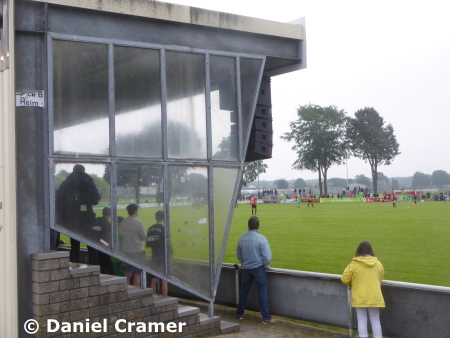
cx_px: 225
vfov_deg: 36.0
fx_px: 520
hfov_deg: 46.8
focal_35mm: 40
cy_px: 169
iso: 160
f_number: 6.3
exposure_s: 1/60
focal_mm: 7.2
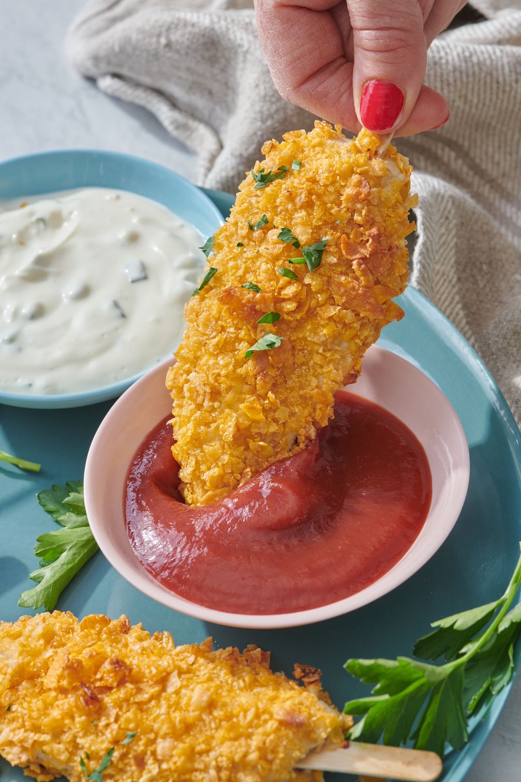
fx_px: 2279
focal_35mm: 105
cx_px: 260
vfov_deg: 19.5
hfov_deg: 13.0
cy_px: 391
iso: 200
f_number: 13
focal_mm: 105
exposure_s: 1/250
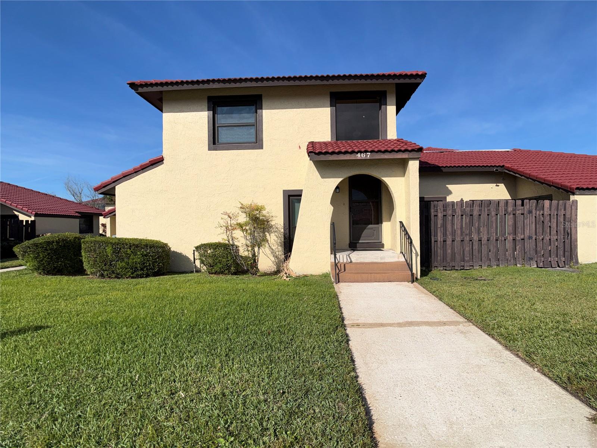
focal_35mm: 24
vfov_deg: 56.8
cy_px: 224
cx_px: 298
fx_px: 414
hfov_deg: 71.6
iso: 64
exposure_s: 1/9091
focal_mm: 6.76
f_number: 1.78
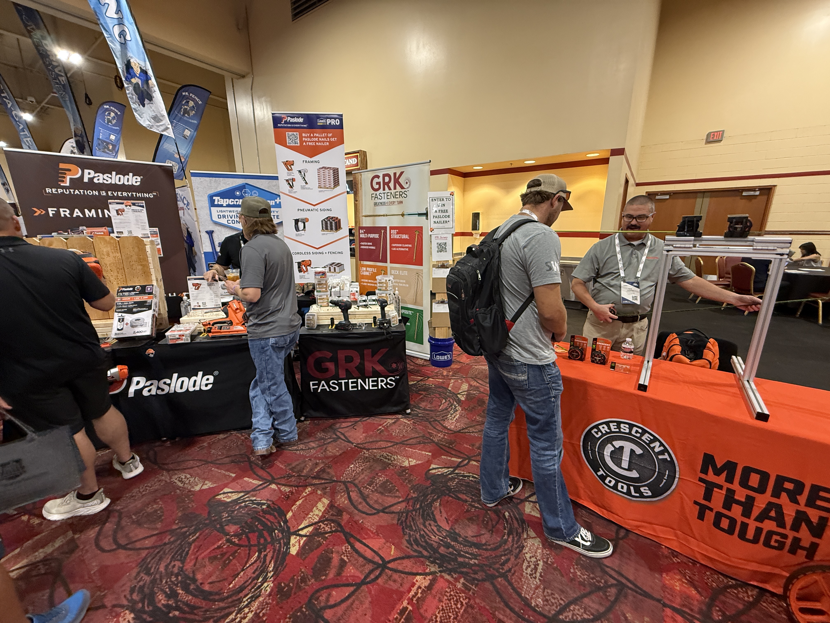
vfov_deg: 85.7
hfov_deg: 102.1
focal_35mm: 14
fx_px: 336
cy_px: 312
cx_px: 415
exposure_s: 1/60
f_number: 2.2
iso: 320
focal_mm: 2.22
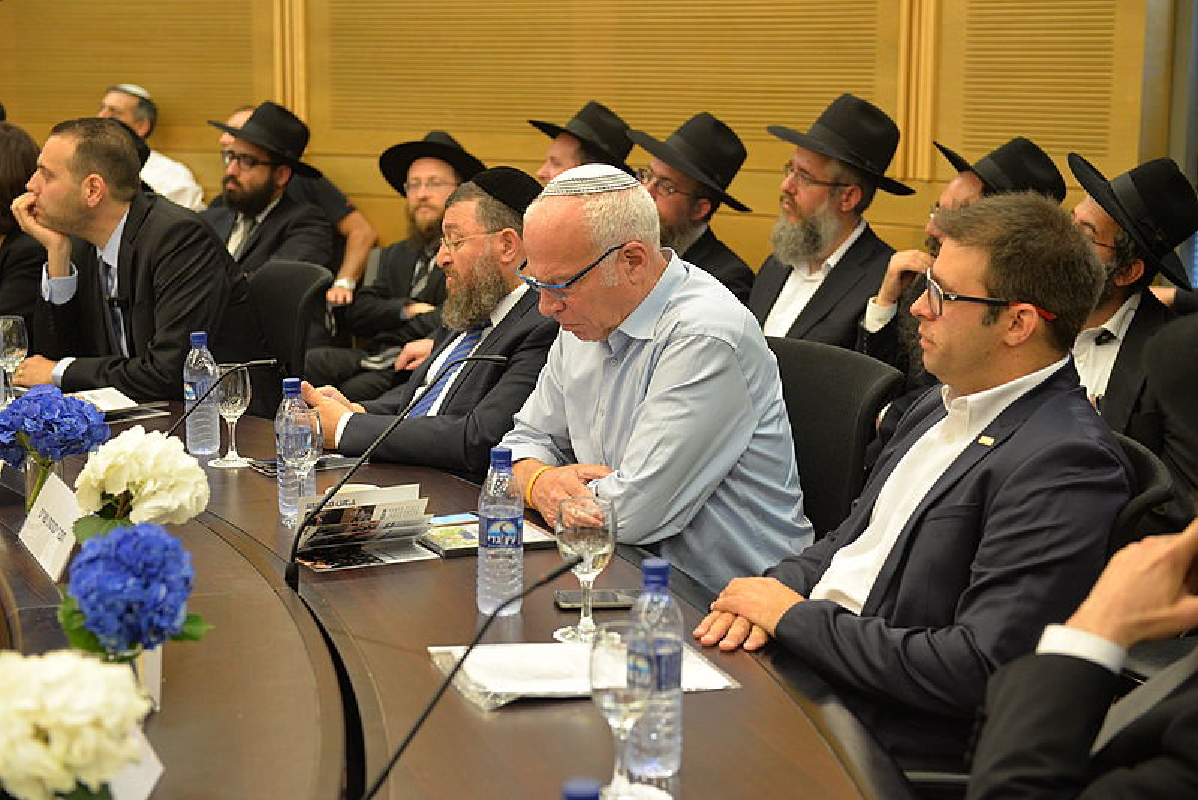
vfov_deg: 21.9
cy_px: 400
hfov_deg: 32.4
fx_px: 2064
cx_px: 599
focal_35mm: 62
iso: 2000
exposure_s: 1/100
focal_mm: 62
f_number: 4
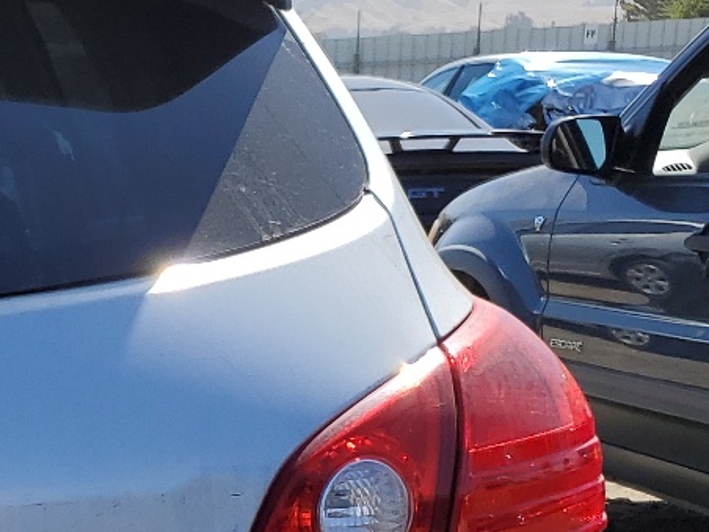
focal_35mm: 92
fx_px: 1884
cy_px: 642
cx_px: -386
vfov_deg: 15.5
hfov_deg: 18.6
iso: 50
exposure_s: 1/3333
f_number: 1.5
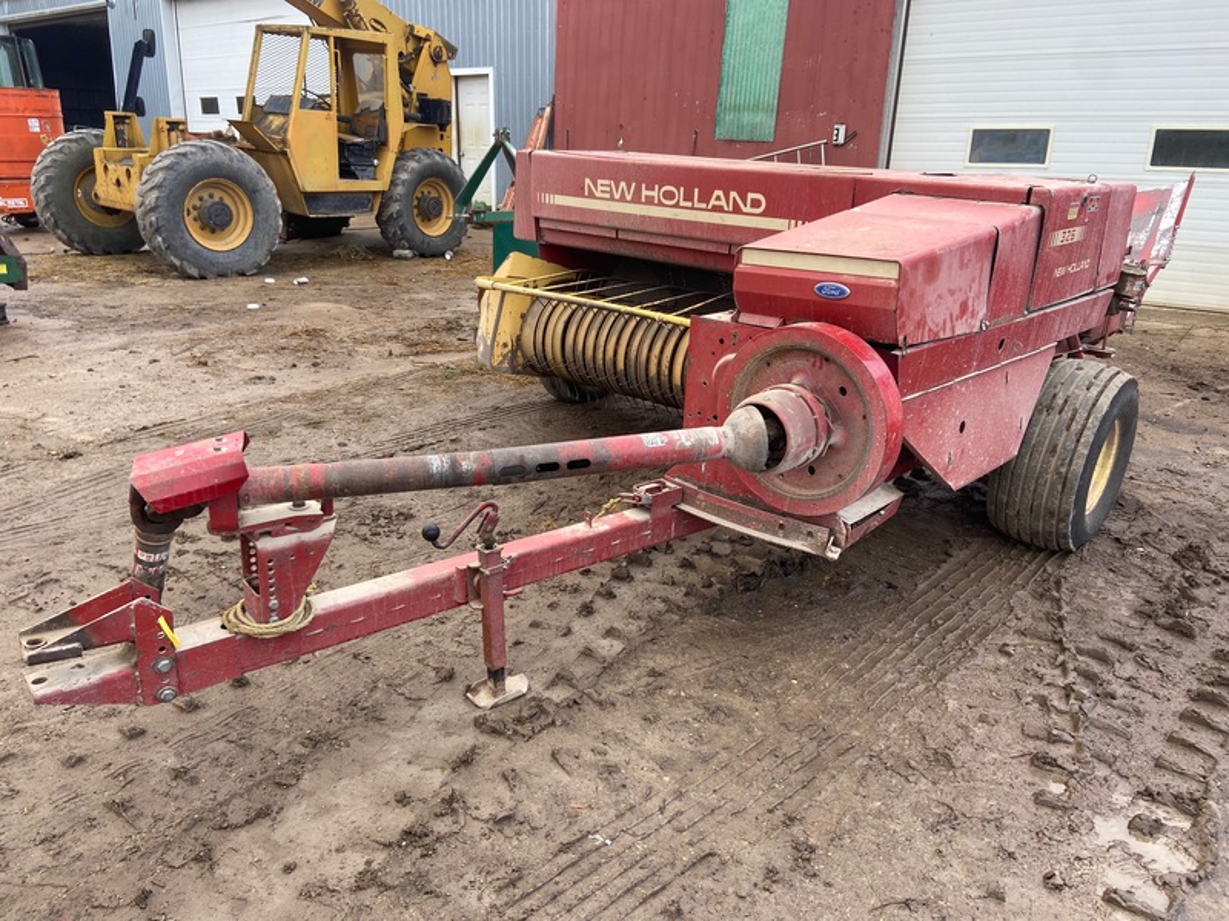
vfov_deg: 53.1
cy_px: 460
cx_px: 614
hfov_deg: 67.3
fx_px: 923
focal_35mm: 26
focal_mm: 4.25
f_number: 1.8
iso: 32
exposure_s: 1/168
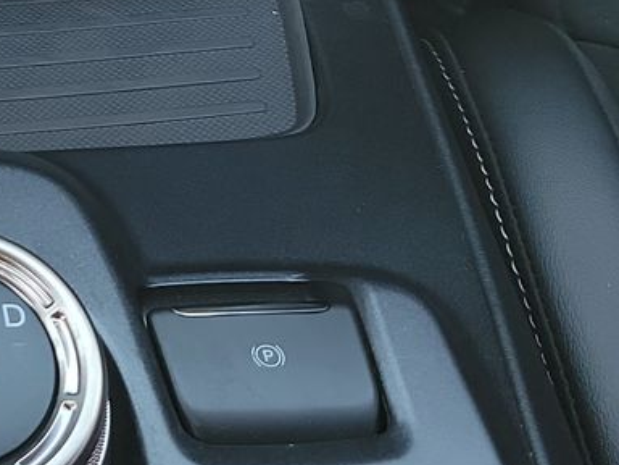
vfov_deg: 13.4
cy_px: -363
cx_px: -153
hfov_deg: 18.5
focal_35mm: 100
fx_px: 1788
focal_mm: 6.7
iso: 90
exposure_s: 1/59
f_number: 1.8
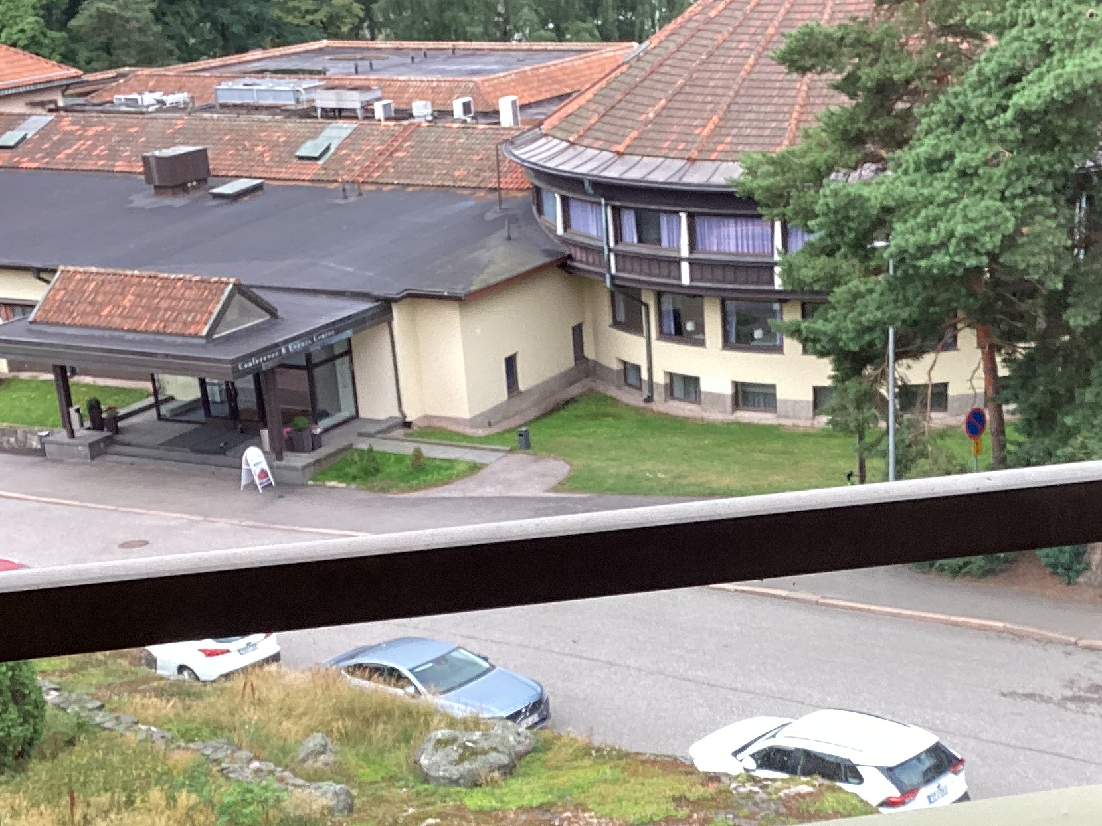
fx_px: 1942
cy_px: 629
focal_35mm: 61
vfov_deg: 23.8
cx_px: 711
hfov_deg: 31.5
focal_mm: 3.3
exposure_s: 1/120
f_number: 2.4
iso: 50
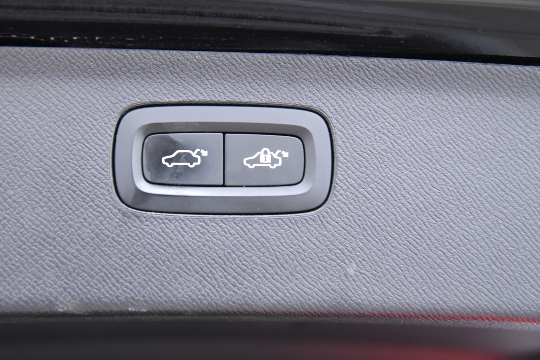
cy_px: 144
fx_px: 900
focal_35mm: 60
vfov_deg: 22.6
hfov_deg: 33.3
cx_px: 219
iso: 4000
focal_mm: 50
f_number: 4
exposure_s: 1/50
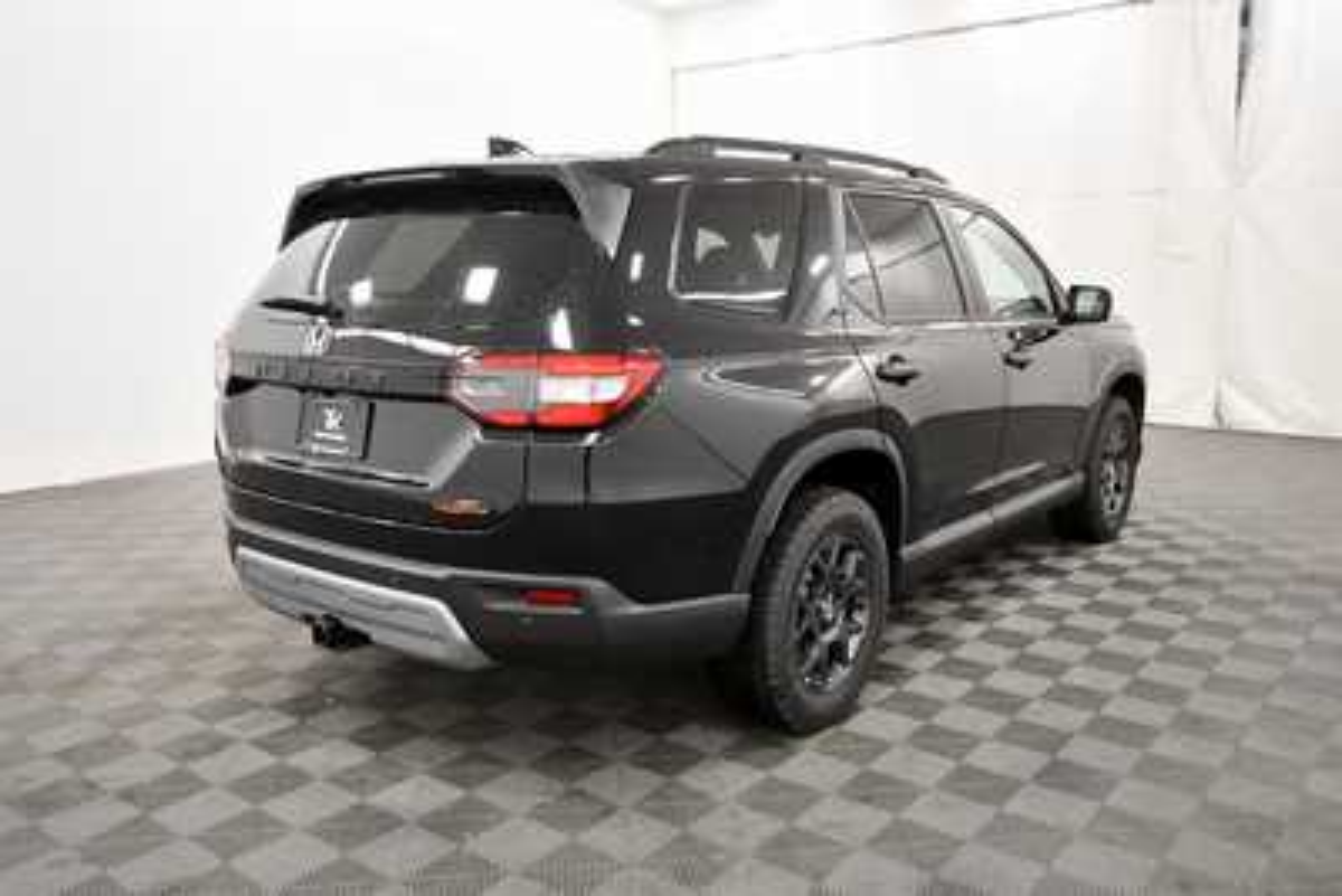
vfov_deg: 48.0
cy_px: 448
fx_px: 1007
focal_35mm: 27
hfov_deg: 67.4
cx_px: 671
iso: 2000
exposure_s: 1/125
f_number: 5.3
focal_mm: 18
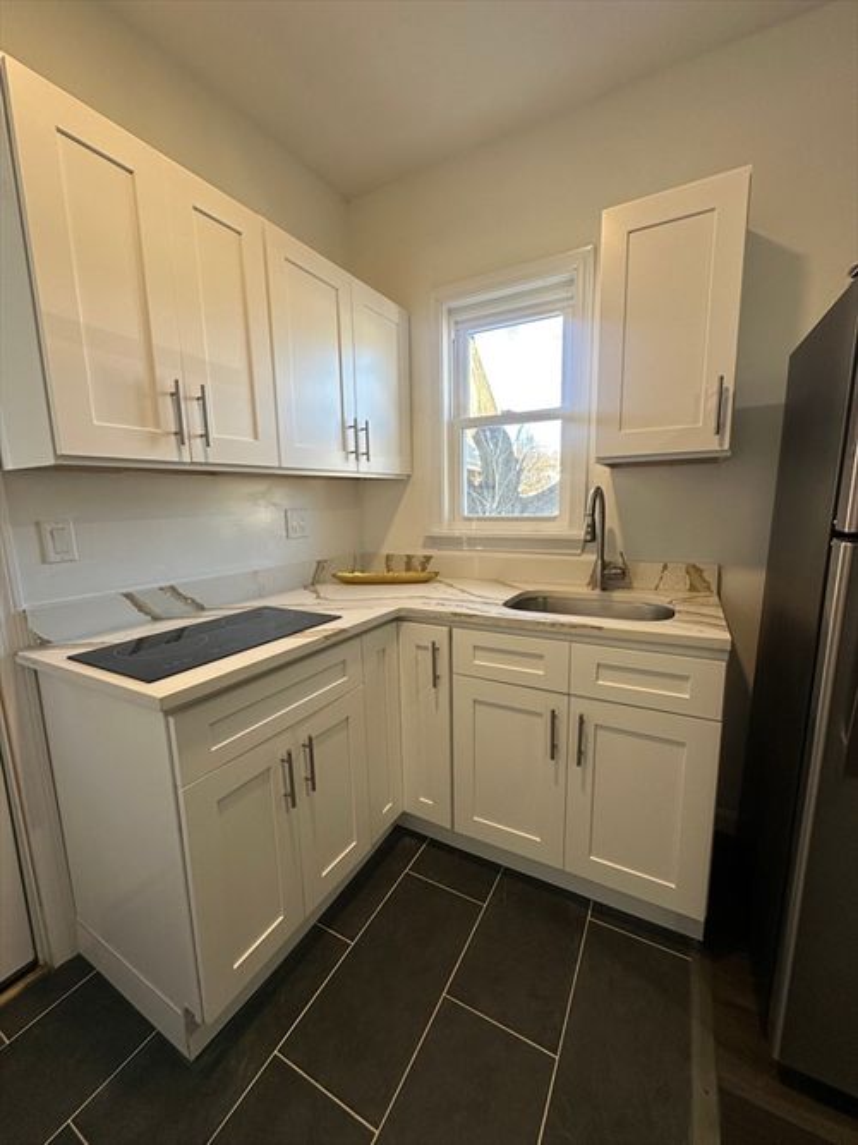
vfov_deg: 102.1
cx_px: 429
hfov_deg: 85.7
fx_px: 463
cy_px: 572
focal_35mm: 14
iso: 80
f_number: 2.2
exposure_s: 1/120
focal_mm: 2.22
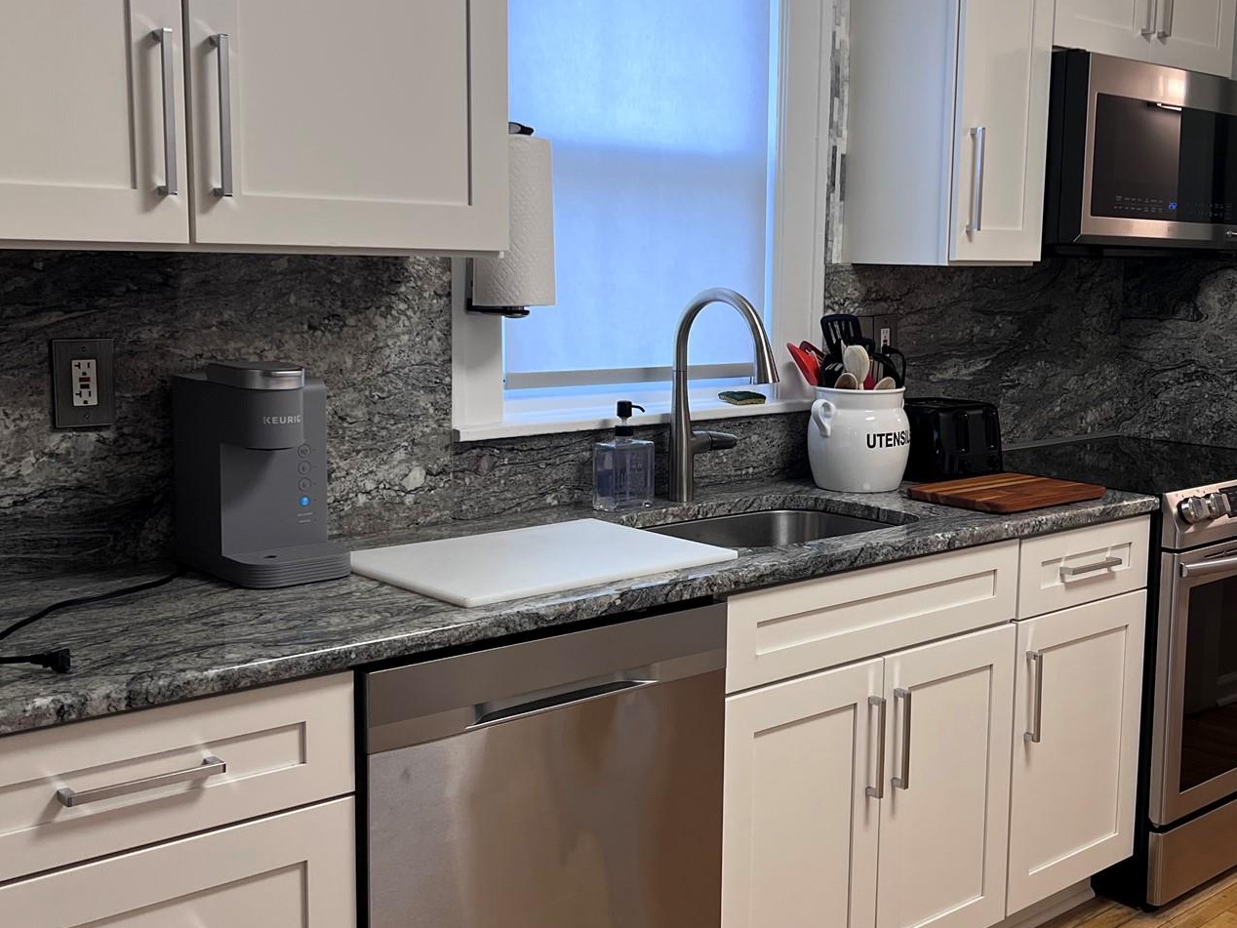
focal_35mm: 42
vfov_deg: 34.3
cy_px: 470
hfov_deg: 44.3
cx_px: 795
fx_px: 1501
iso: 125
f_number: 1.5
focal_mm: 5.7
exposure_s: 1/120
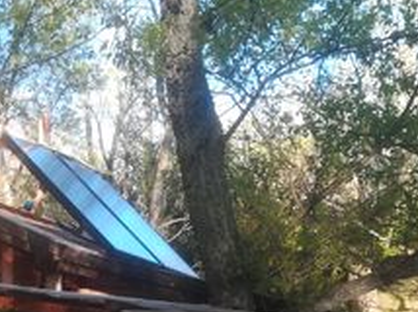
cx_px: -21
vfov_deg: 19.2
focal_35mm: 73
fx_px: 881
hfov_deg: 25.1
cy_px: 359
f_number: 2.2
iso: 100
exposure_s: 1/100
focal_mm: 3.83
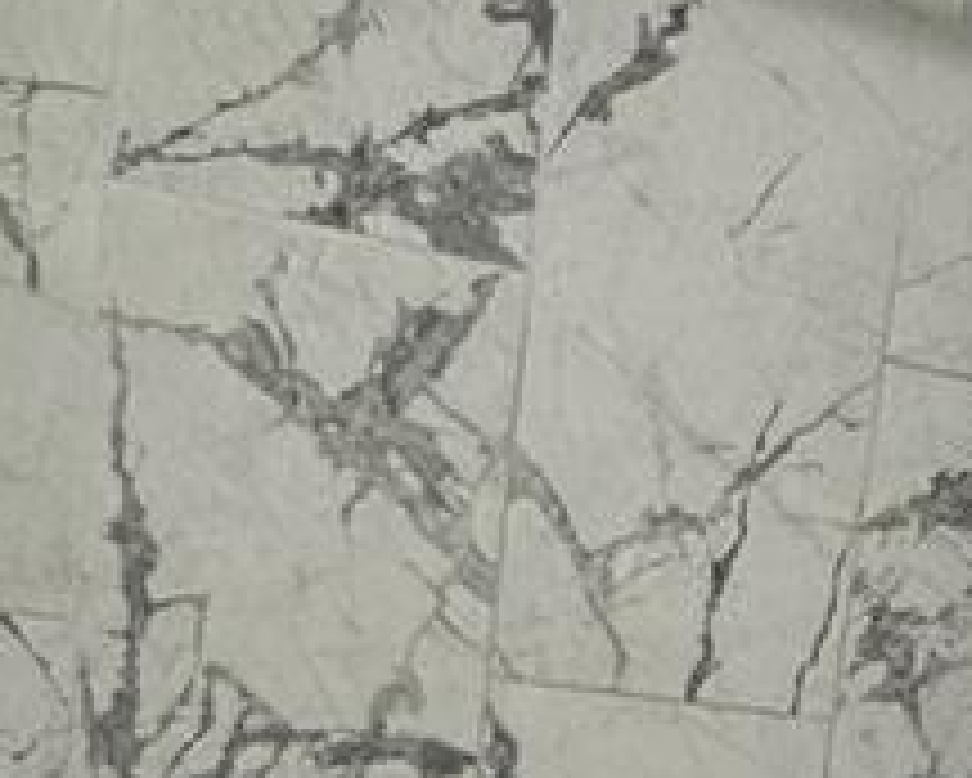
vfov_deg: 18.4
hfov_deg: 23.6
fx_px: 2187
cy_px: 1088
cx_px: 1048
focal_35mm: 76
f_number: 2.2
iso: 250
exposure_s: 1/60
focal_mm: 2.22
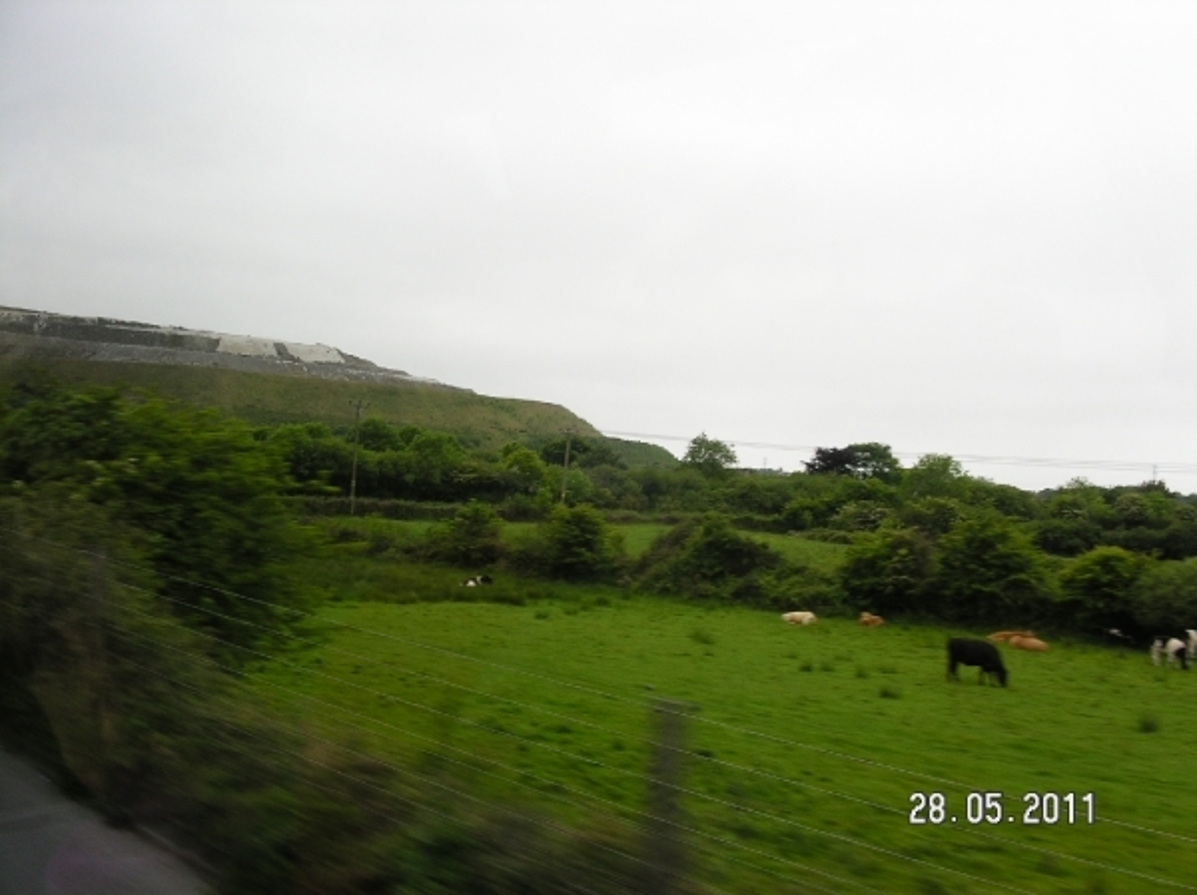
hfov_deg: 49.0
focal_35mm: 38
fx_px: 1313
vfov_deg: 37.7
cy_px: 448
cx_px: 598
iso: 100
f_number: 4.5
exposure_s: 1/60
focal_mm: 7.8
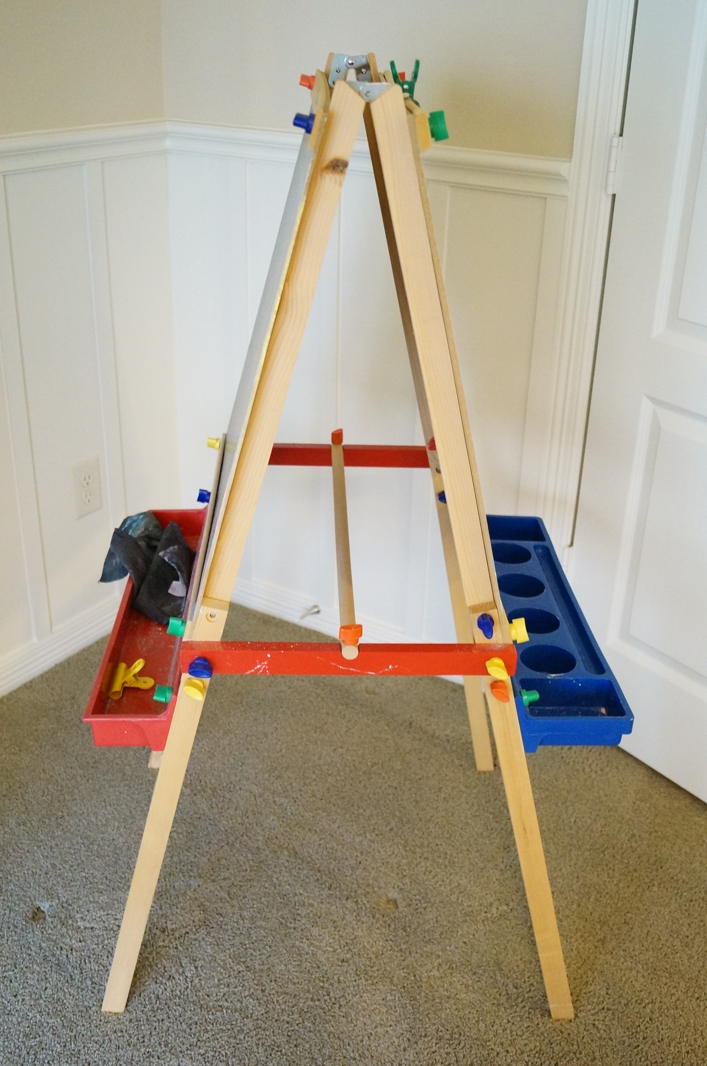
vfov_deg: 53.2
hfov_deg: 36.8
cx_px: 354
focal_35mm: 36
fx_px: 1064
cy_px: 533
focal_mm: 24
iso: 3200
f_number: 4
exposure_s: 1/30
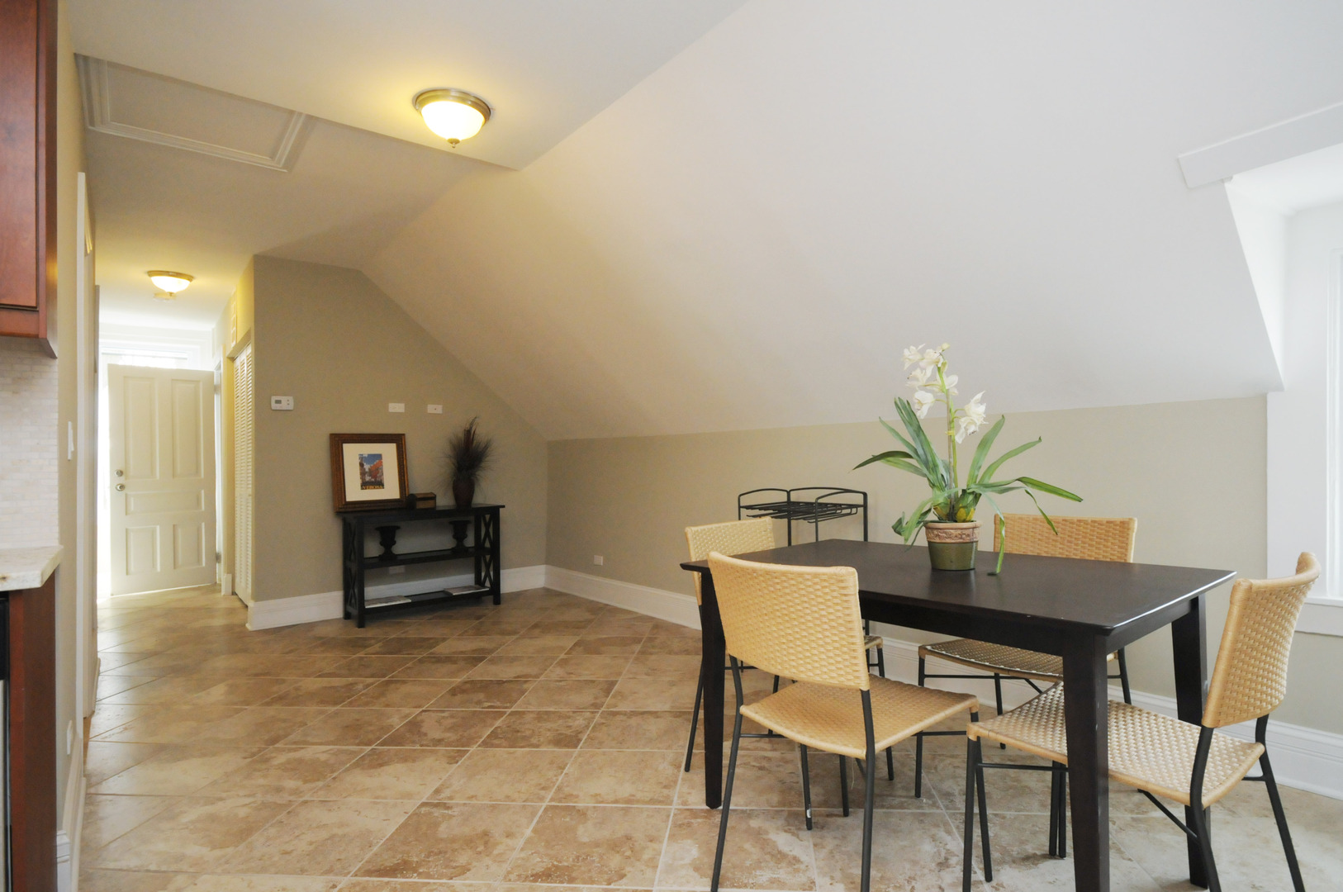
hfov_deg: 90.1
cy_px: 446
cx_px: 672
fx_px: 671
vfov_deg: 67.2
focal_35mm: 18
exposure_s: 1/60
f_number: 8
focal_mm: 12
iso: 1100
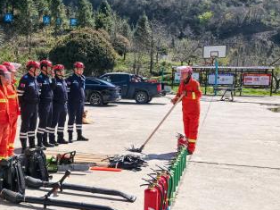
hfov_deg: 37.3
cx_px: 107
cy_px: 124
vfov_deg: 28.5
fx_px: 412
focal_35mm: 51
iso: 160
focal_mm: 5.75
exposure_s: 1/2004
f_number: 4
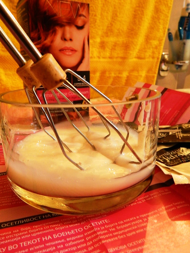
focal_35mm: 28
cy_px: 126
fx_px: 205
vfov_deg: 63.4
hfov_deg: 49.7
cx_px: 95
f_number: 3.2
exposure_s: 1/20
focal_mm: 5.1
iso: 400
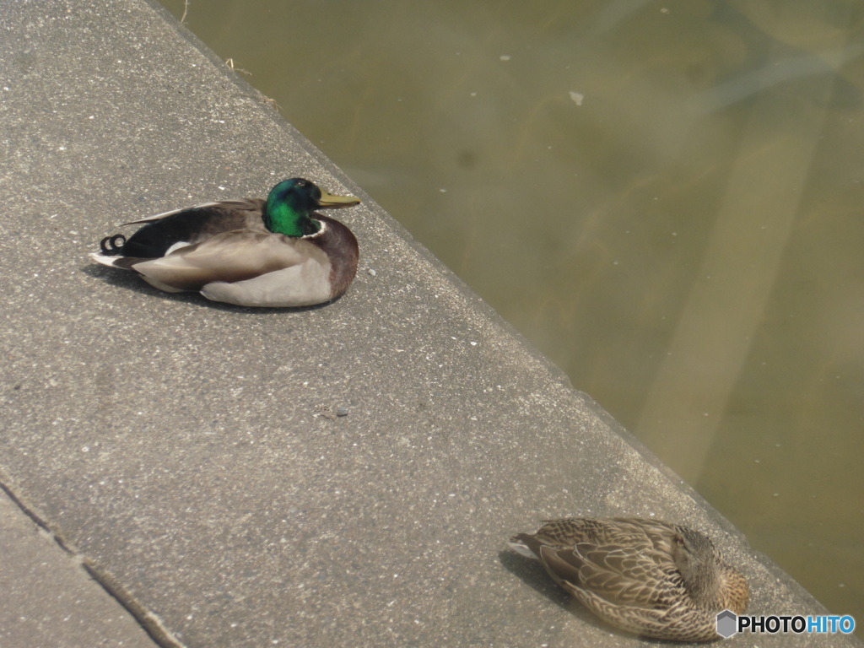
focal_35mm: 364
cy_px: 324
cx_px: 432
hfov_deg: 5.4
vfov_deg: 4.1
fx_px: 9085
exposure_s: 1/320
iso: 100
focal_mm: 65
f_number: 6.3
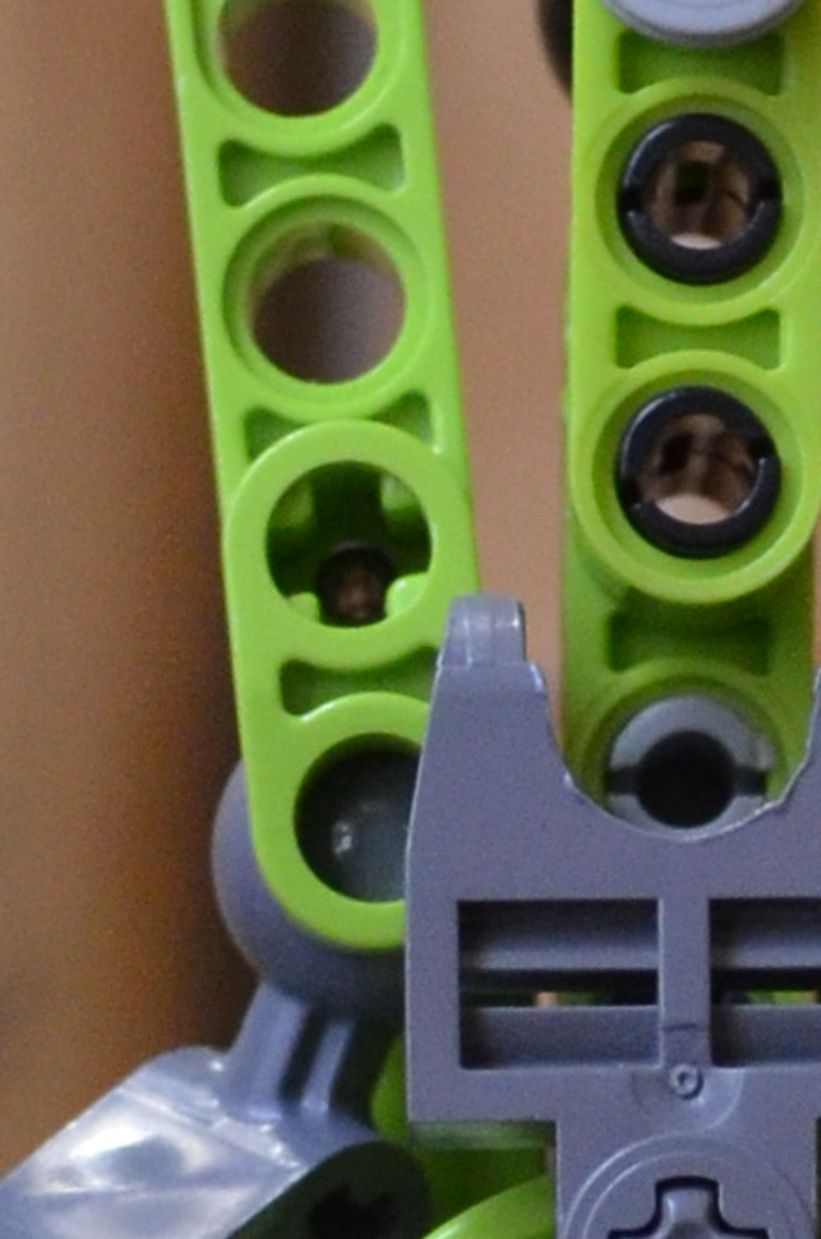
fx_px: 12297
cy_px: 1809
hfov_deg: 3.8
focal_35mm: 358
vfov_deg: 5.7
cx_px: 699
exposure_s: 1/25
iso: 1000
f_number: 4.8
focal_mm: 32
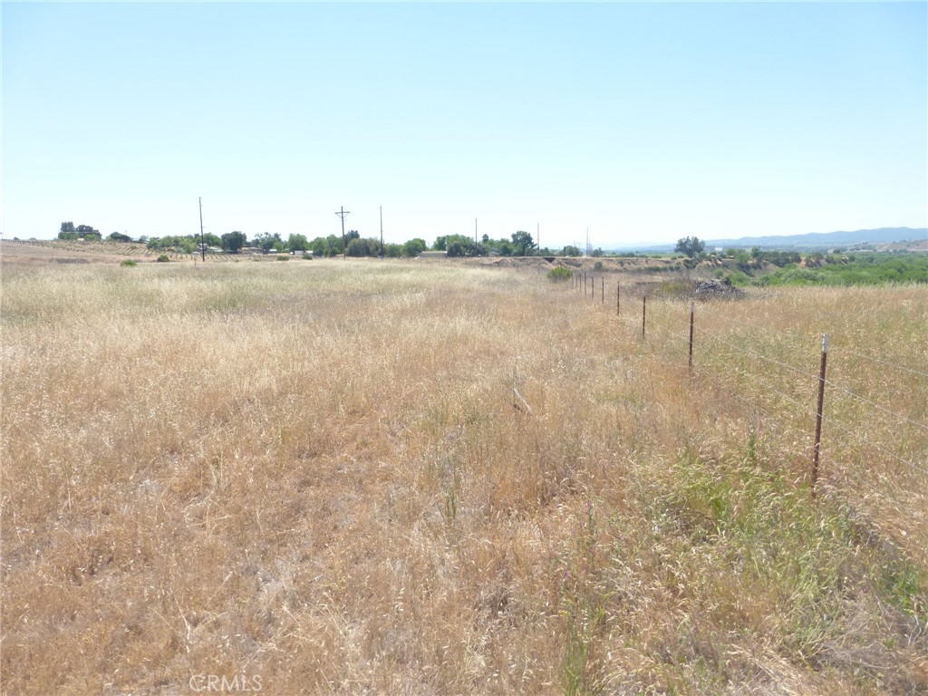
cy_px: 348
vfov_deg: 56.8
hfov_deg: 71.6
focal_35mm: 24
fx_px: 643
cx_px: 464
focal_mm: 4.3
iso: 100
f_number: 4
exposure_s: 1/500
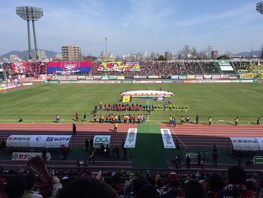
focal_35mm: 29
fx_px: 220
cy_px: 99
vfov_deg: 48.2
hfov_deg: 61.7
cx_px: 132
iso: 32
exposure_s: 1/1582
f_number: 2.2
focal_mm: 4.15
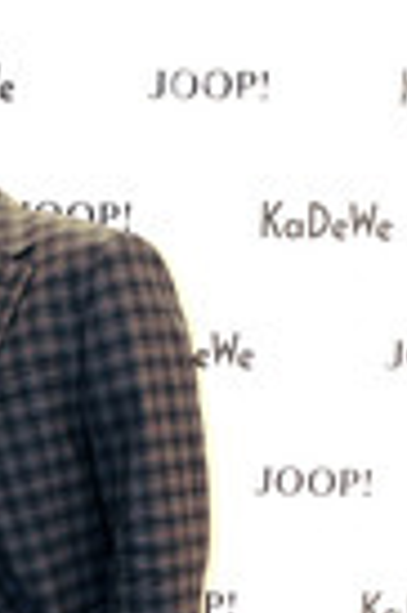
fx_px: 1343
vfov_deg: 23.4
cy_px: 747
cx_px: -159
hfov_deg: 16.1
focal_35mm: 79
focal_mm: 18
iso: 800
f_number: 5
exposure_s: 1/50
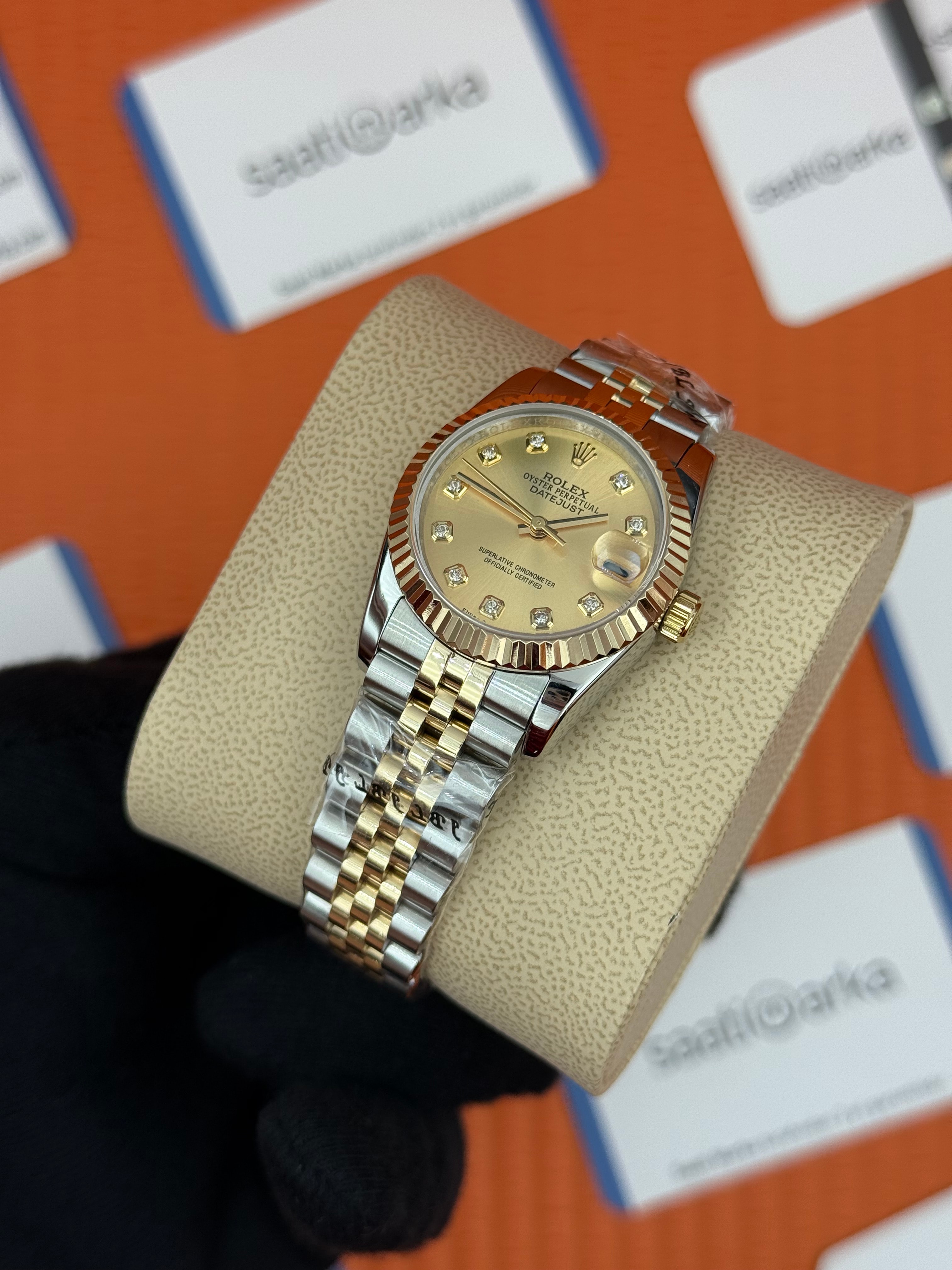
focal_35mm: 48
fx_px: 1760
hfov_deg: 30.3
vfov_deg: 39.7
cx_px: 476
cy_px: 635
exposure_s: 1/906
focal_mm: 6.76
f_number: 1.78
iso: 64
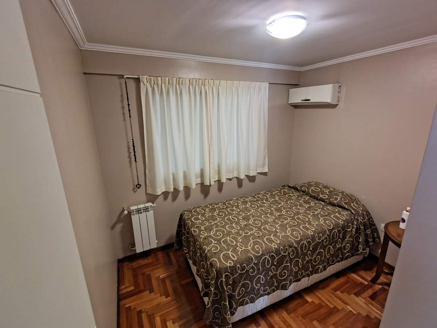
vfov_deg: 78.1
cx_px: 218
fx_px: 202
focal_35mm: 16
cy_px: 164
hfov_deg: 94.5
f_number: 2.2
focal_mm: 1.66
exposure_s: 1/20
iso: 622
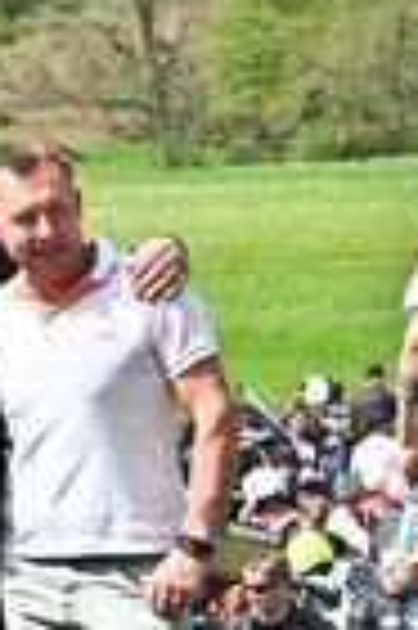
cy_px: 410
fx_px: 7315
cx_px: -238
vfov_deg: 4.9
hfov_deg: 3.3
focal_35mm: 419
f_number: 14
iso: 1600
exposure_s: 1/1000
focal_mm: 130
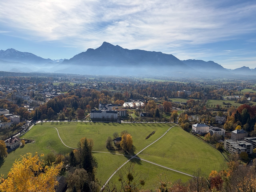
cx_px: 128
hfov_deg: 67.3
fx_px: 192
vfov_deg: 53.1
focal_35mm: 26
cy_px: 96
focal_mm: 5.96
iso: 64
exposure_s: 1/7813
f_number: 1.6
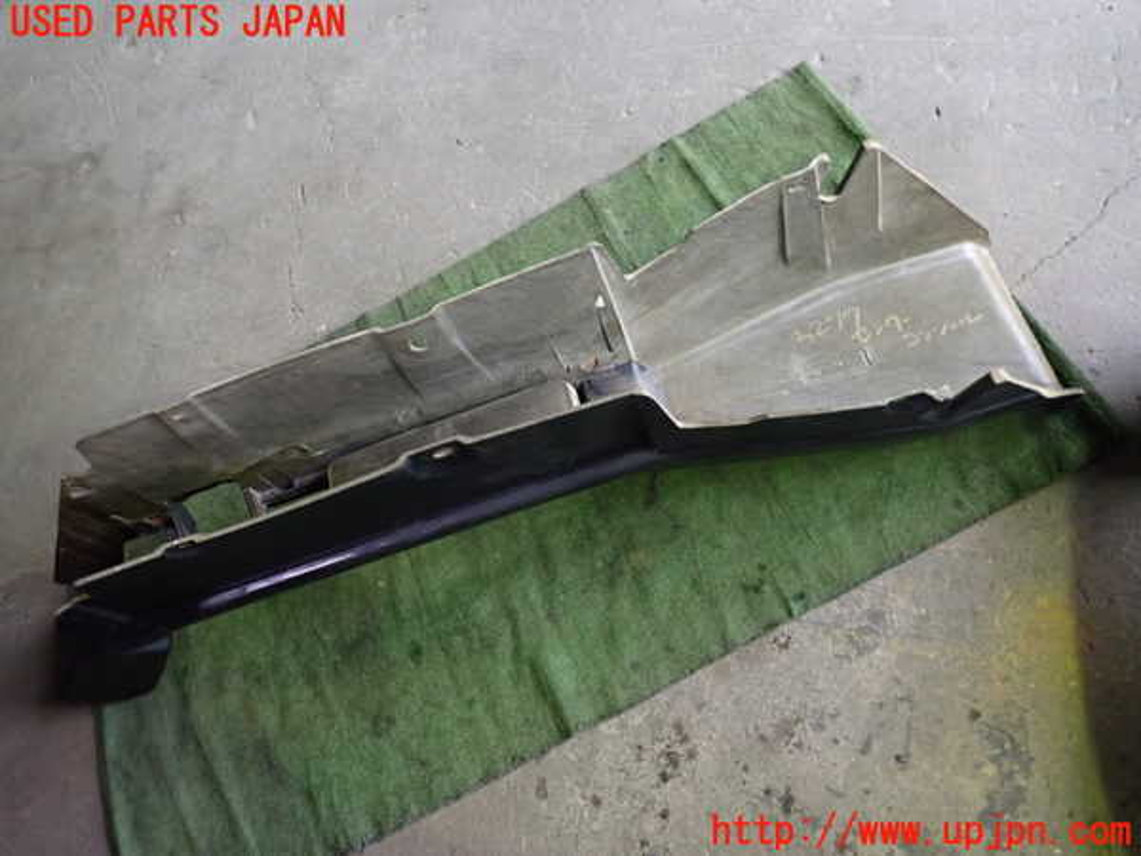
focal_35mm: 25
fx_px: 824
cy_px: 428
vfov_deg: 54.9
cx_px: 570
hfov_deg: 69.4
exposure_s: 1/30
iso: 400
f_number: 2
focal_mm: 4.5
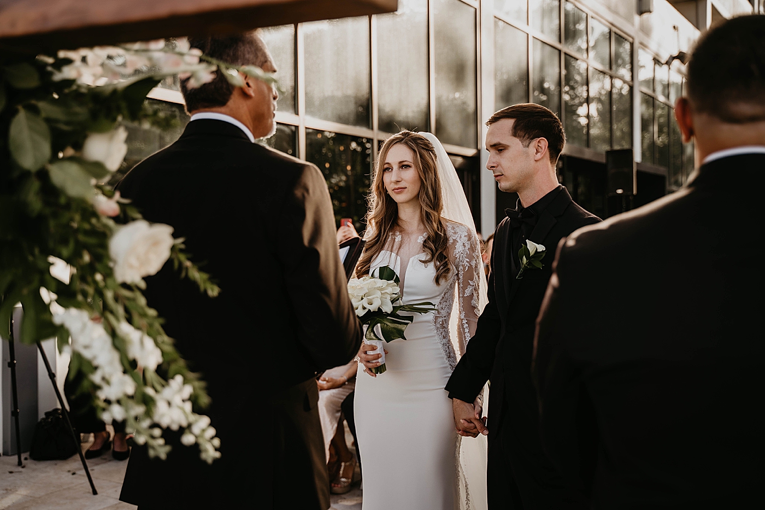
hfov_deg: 45.4
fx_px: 914
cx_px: 382
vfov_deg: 31.2
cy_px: 255
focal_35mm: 43
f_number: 2.8
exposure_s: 1/320
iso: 100
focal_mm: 43
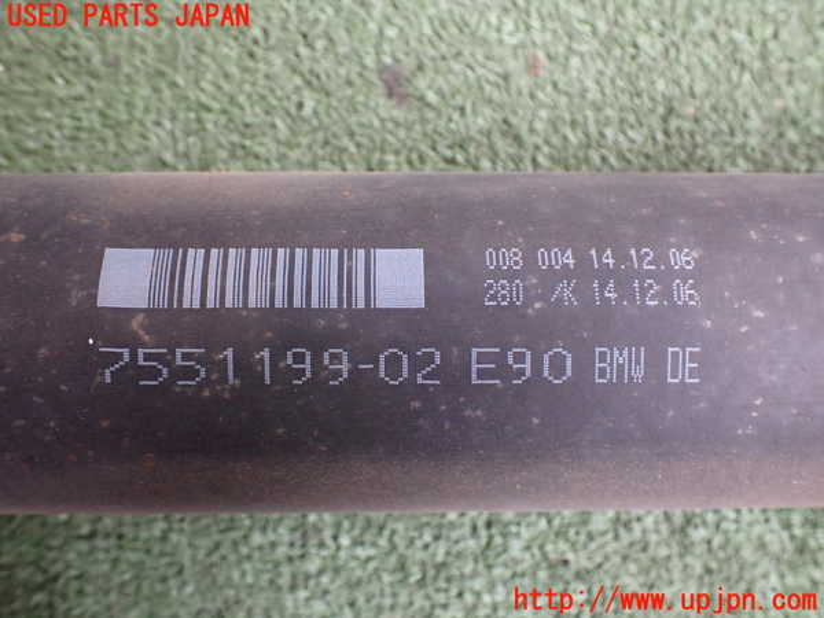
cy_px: 309
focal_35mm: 30
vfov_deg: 46.8
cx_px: 412
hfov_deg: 60.0
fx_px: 714
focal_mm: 5.4
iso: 500
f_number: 2.3
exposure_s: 1/125
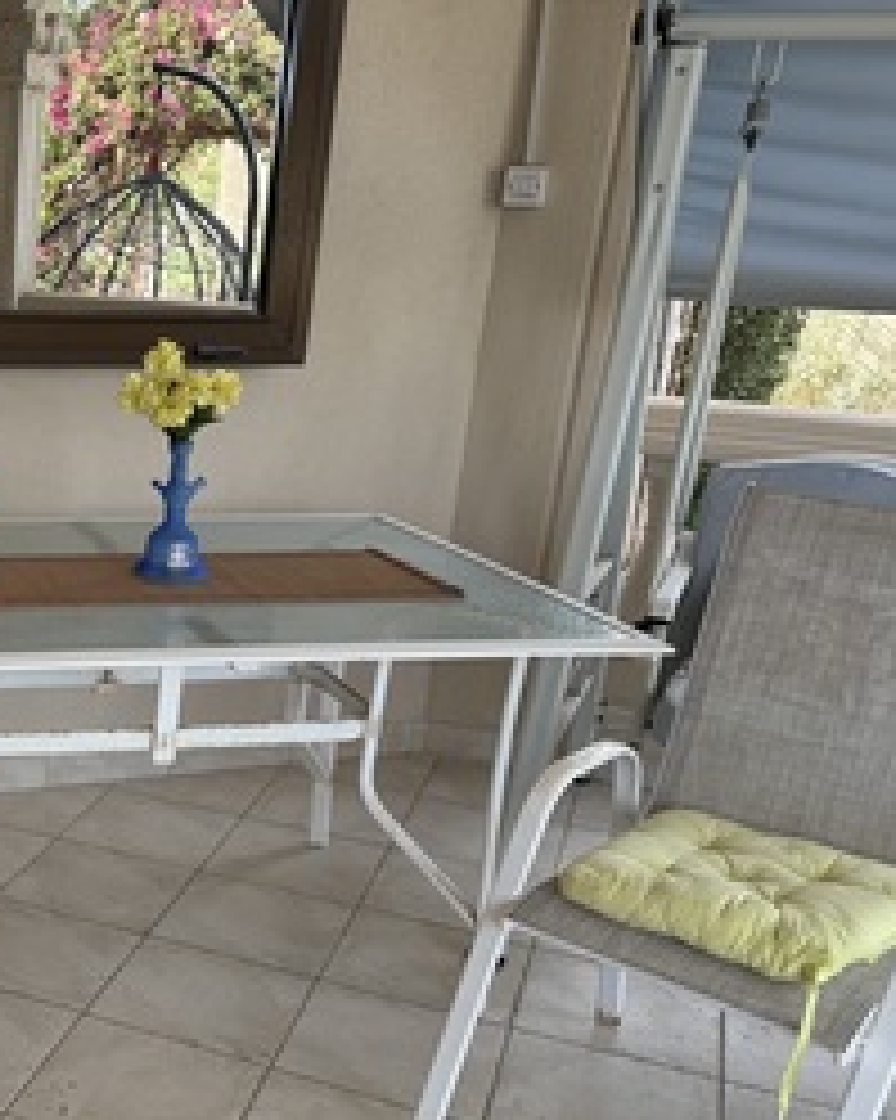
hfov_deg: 31.6
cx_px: -47
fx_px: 1426
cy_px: 726
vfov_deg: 42.5
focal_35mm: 43
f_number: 1.78
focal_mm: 6.76
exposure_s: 1/567
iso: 100
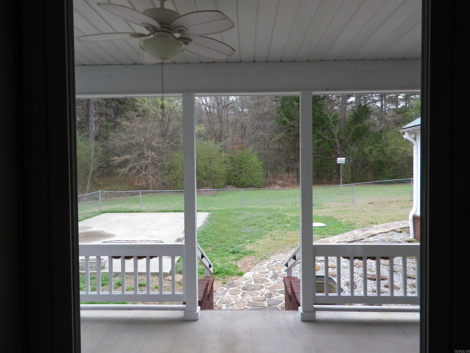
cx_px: 235
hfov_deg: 69.4
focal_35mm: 25
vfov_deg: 54.9
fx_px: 339
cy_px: 176
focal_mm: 4.5
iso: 125
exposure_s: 1/50
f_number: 3.5
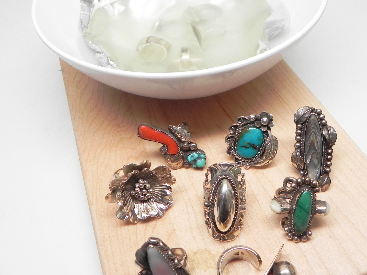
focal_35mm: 36
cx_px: 197
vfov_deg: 39.7
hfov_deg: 51.3
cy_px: 142
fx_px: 382
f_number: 2.8
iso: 160
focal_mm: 5.2
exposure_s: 1/45.7
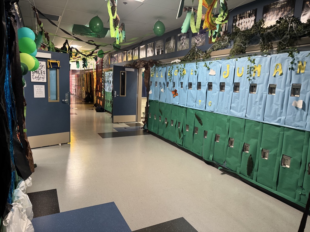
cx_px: 155
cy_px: 116
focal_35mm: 24
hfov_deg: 71.6
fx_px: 215
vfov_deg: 56.8
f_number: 1.78
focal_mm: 6.76
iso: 250
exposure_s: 1/60
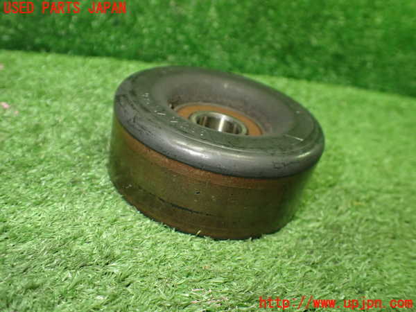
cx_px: 208
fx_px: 361
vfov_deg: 46.8
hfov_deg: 60.0
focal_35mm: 30
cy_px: 156
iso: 800
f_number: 2.3
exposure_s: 1/125
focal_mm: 5.4
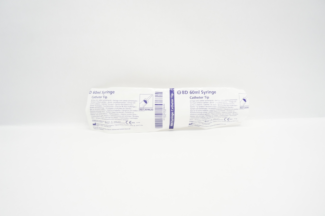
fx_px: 243
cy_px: 108
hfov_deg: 67.4
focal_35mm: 27
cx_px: 162
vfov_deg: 47.8
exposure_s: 1/80
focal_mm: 18
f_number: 5
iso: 800
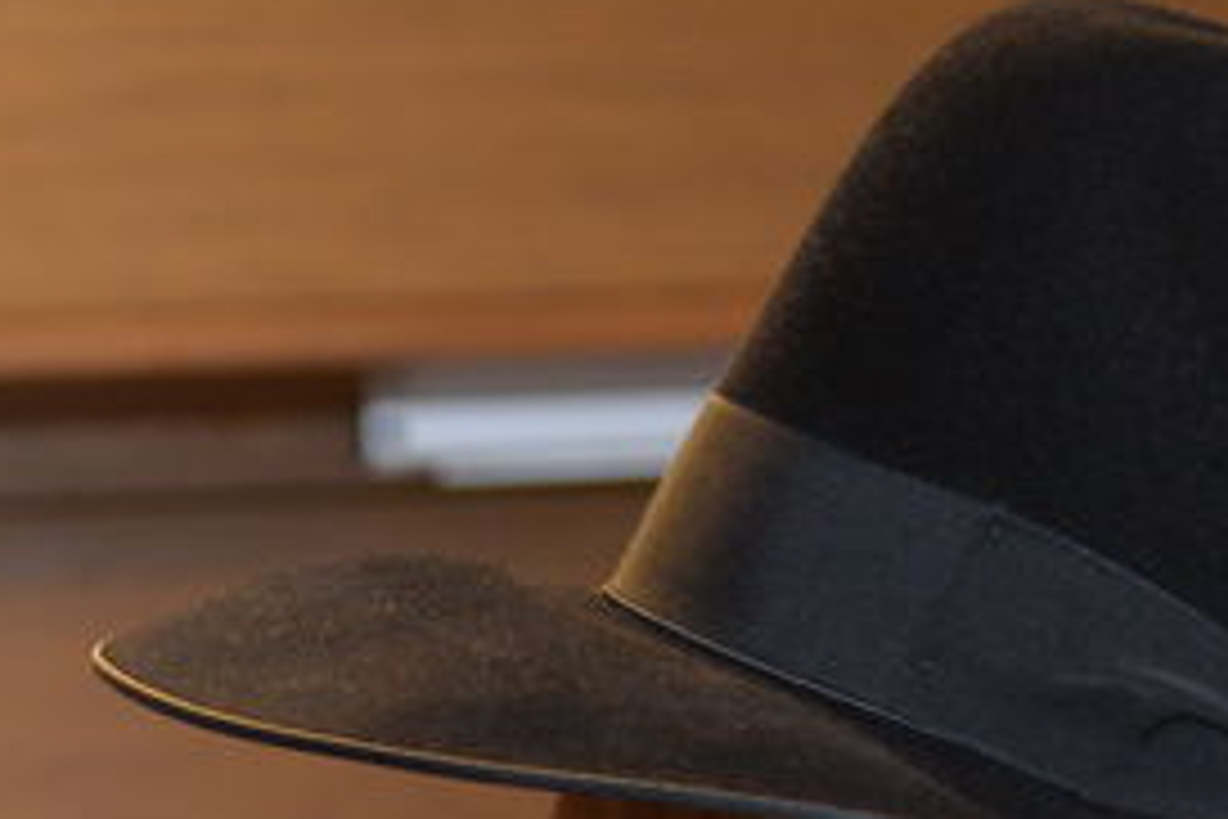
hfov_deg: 6.8
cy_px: 1354
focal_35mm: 298
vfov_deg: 4.6
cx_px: -909
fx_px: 10164
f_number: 4.5
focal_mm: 58
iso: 800
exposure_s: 1/160
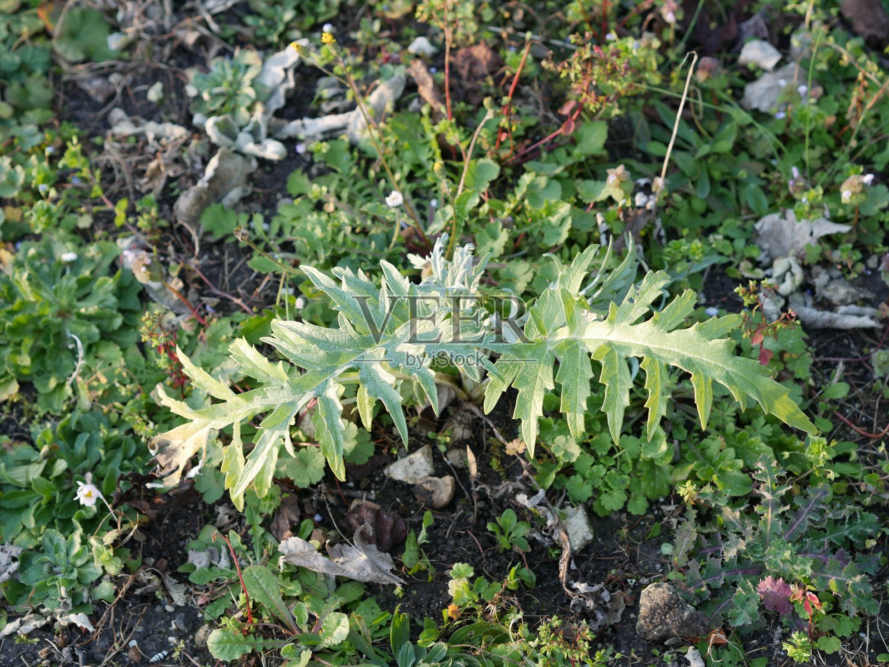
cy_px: 334
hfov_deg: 21.8
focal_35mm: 90
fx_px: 2312
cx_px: 444
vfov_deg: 16.4
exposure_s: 1/80
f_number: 3.5
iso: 200
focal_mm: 45
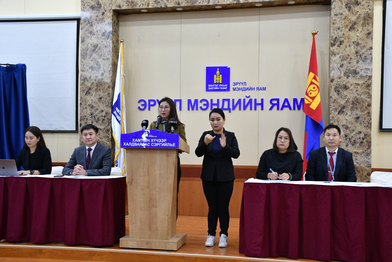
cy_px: 131
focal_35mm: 40
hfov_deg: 48.5
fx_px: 436
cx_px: 196
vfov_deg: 33.4
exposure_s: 1/40
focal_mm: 27
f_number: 5.6
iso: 1250
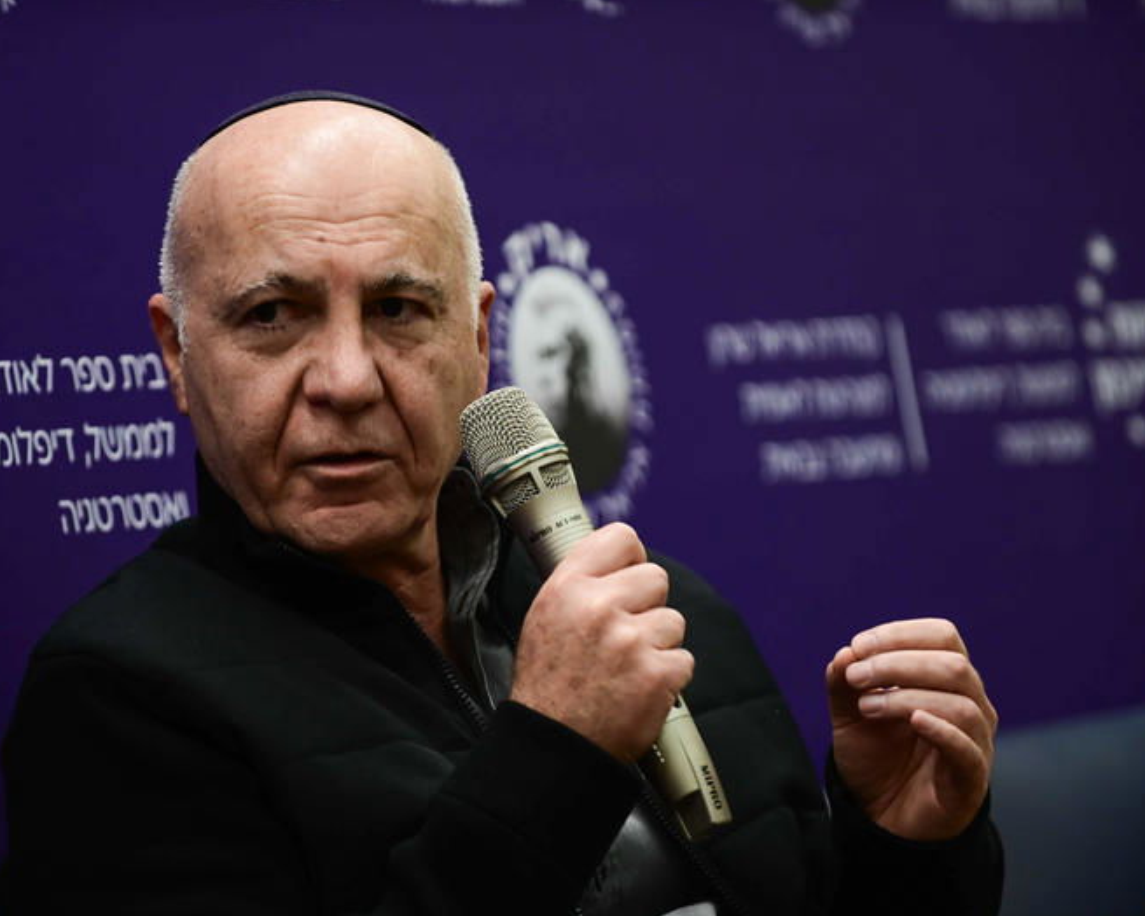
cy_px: 461
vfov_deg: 6.8
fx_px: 7760
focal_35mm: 229
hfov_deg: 8.4
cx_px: 470
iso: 2000
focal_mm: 200
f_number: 3.5
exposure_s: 1/250
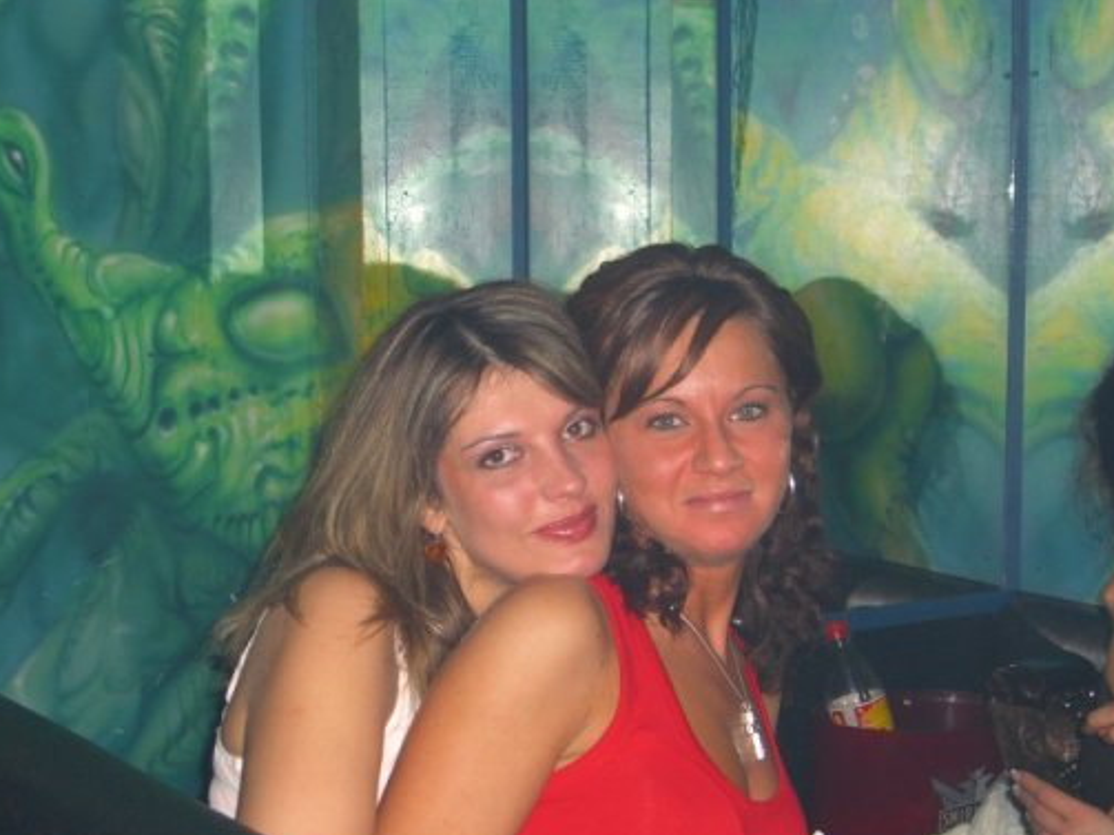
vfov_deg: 21.6
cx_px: 487
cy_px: 481
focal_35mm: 68
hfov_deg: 28.5
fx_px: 2188
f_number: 3.6
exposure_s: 1/60
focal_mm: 11.8
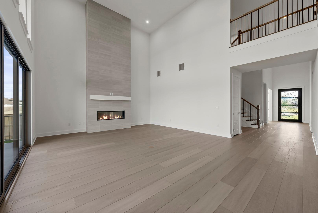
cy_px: 106
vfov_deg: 81.3
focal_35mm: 14
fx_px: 124
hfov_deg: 104.2
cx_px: 159
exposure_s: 1/5
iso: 640
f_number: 11
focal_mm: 14
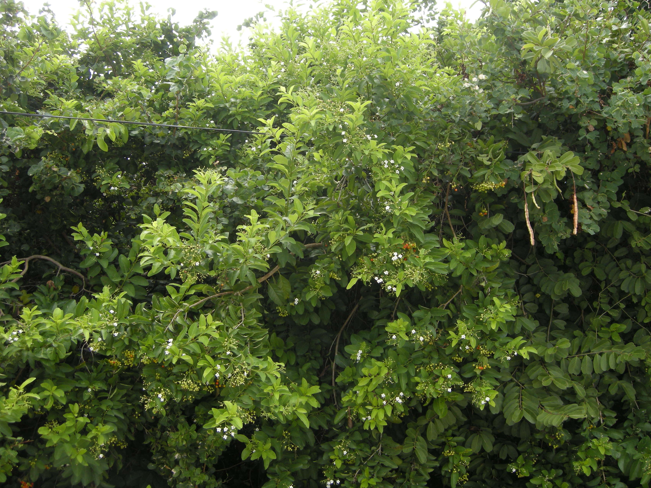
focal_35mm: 41
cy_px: 226
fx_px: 771
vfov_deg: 35.1
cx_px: 348
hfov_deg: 45.7
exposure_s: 1/121
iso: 64
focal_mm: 7.5
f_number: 3.8
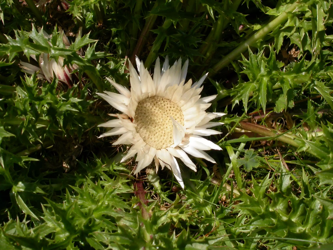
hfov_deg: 25.0
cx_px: 166
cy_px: 125
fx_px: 750
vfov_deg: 18.9
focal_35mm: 78
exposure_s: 1/337
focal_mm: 16.2
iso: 100
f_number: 8.9
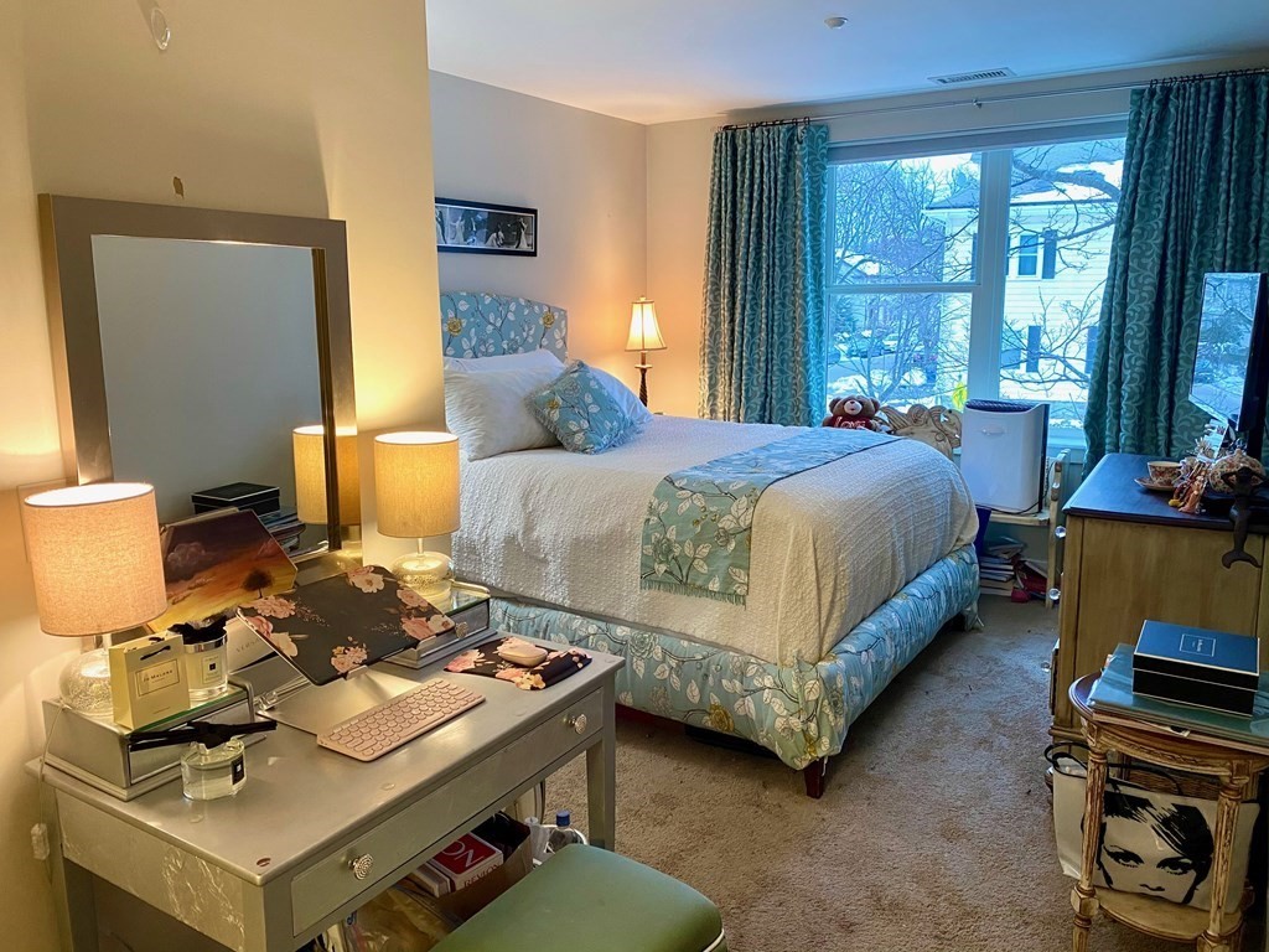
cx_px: 634
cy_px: 476
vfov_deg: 53.1
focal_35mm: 26
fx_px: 953
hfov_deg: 67.3
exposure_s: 1/60
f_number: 1.8
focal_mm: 4.25
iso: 160
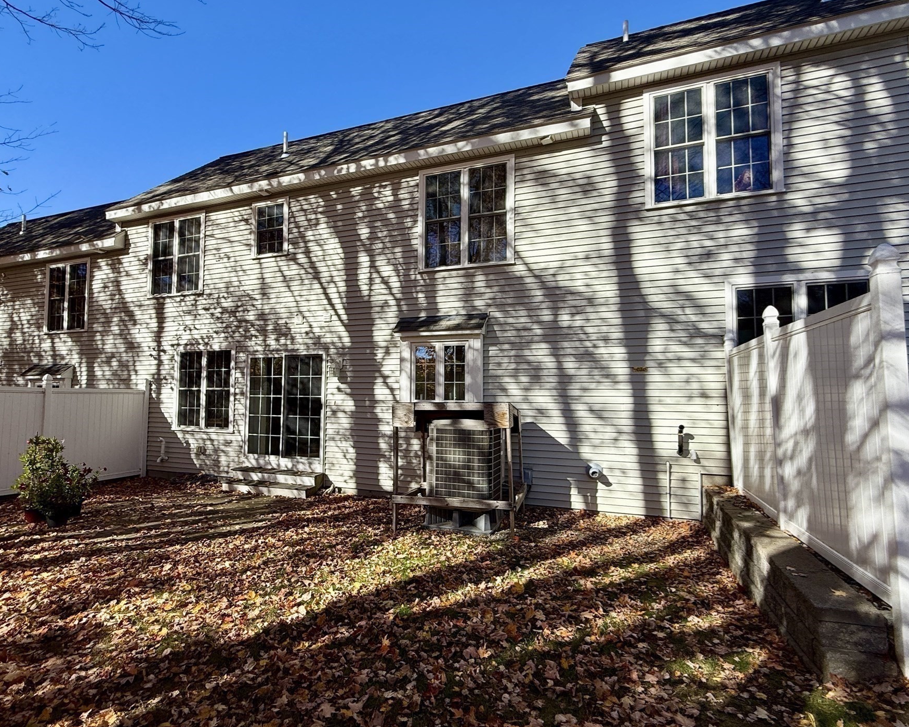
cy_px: 332
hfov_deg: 92.5
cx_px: 388
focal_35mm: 16
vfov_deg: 80.2
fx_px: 430
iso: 50
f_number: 2.2
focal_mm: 2.22
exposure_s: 1/1068
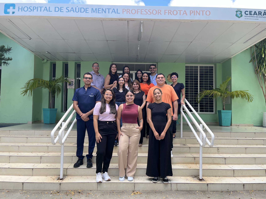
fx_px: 200
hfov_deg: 67.3
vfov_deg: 53.1
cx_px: 133
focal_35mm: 26
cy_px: 100
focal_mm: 5.1
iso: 50
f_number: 1.6
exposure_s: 1/598
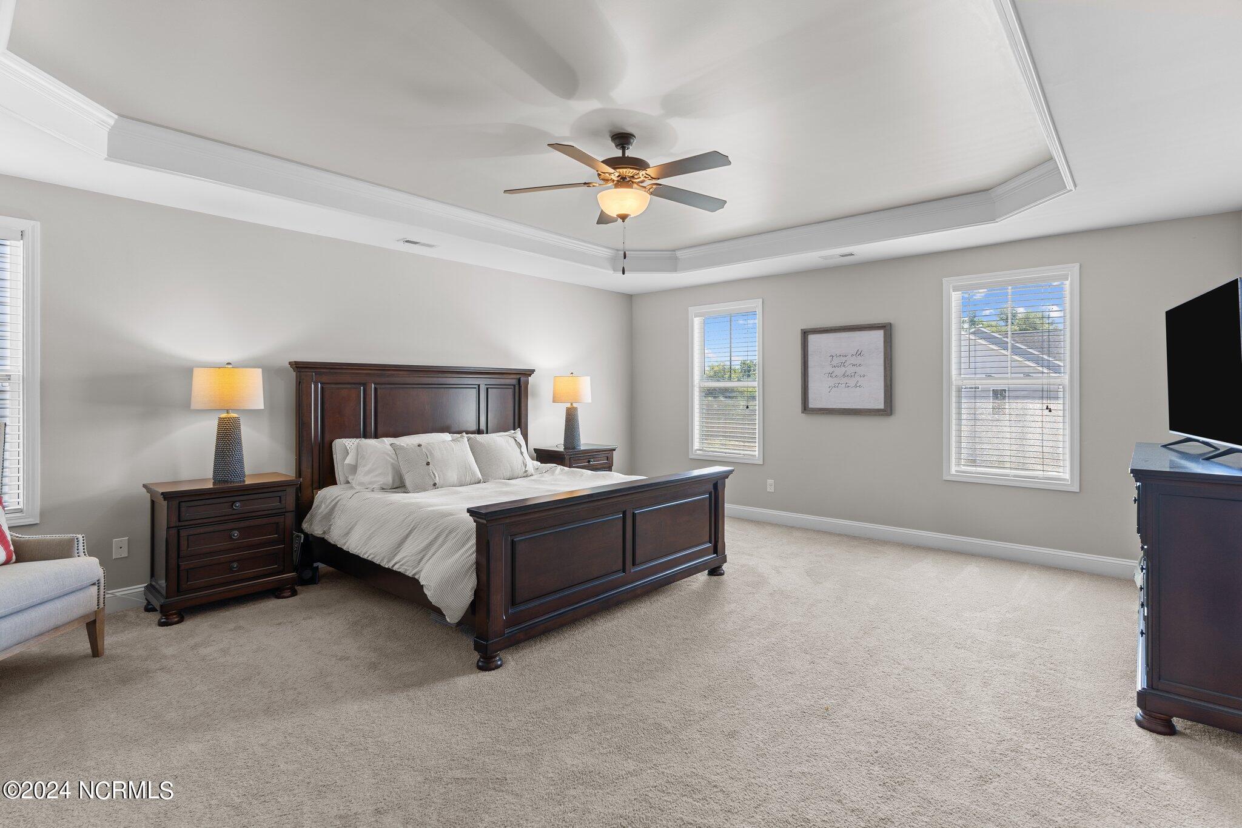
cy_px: 414
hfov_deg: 93.3
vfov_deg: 70.4
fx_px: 586
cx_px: 621
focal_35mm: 17
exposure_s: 1/2.5
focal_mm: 17
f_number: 5
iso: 160
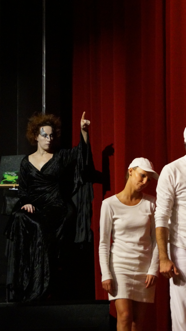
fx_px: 1147
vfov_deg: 16.4
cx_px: 244
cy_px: 166
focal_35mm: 131
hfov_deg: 9.1
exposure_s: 1/125
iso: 3200
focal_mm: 55
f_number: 5.6
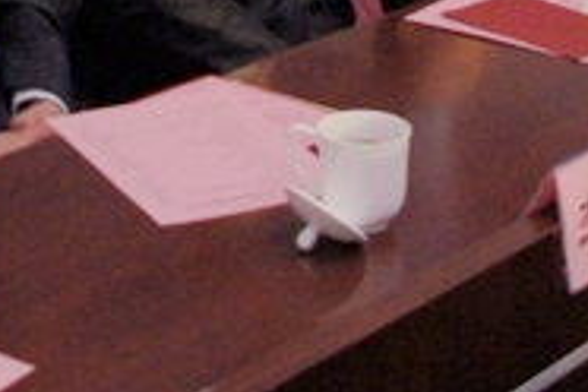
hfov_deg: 17.6
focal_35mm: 116
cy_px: -205
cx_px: 313
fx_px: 1895
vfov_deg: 11.3
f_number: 4.5
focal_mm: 18
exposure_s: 1/6
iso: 1600
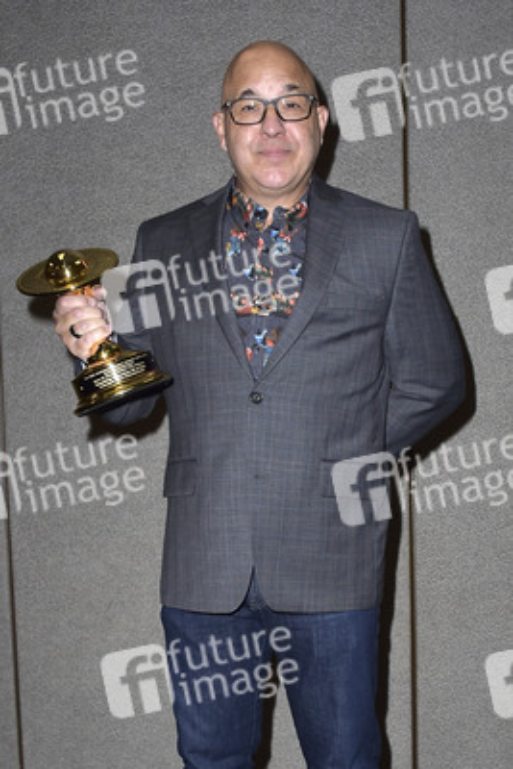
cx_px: 256
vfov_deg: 58.7
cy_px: 384
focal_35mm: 32
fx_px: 683
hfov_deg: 41.1
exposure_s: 1/250
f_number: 6.3
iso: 500
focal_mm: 32
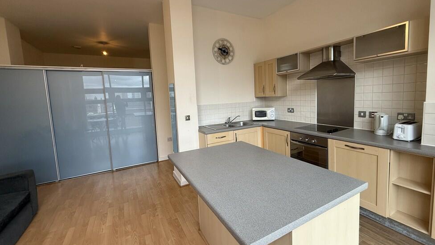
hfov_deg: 99.4
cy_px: 112
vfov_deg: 67.0
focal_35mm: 16
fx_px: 185
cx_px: 221
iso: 160
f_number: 2.2
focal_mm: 2.22
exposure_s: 1/100
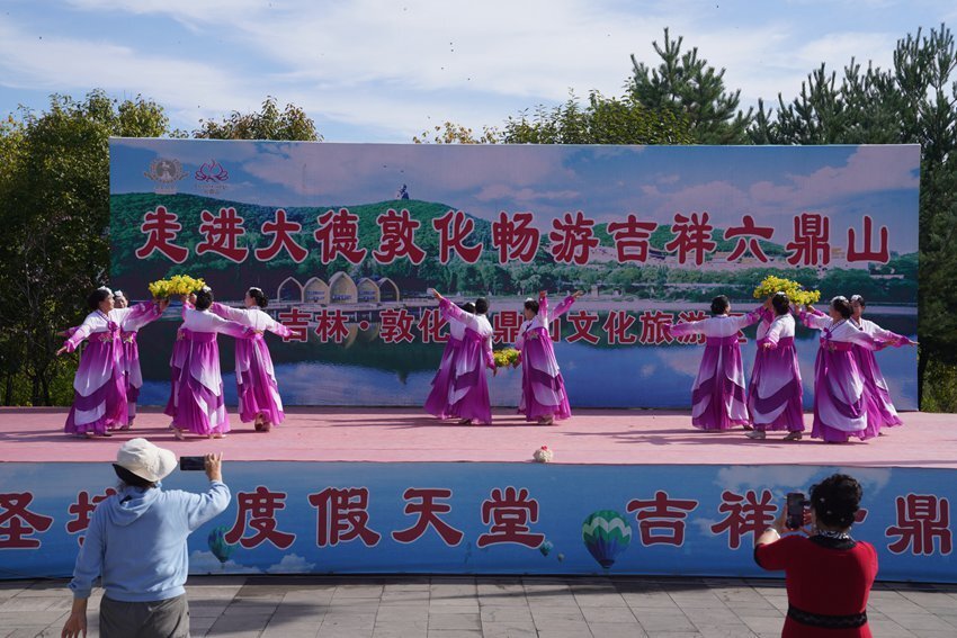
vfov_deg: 25.1
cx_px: 478
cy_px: 319
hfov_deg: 36.9
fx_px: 1436
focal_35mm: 54
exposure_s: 1/500
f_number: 5.6
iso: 100
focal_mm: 54
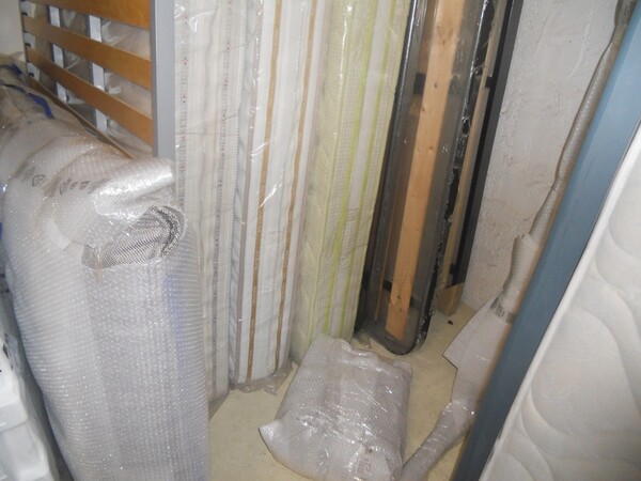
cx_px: 320
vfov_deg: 51.4
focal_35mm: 27
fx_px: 500
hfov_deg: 65.3
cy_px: 240
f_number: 3.2
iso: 200
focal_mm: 4.9
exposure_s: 1/25
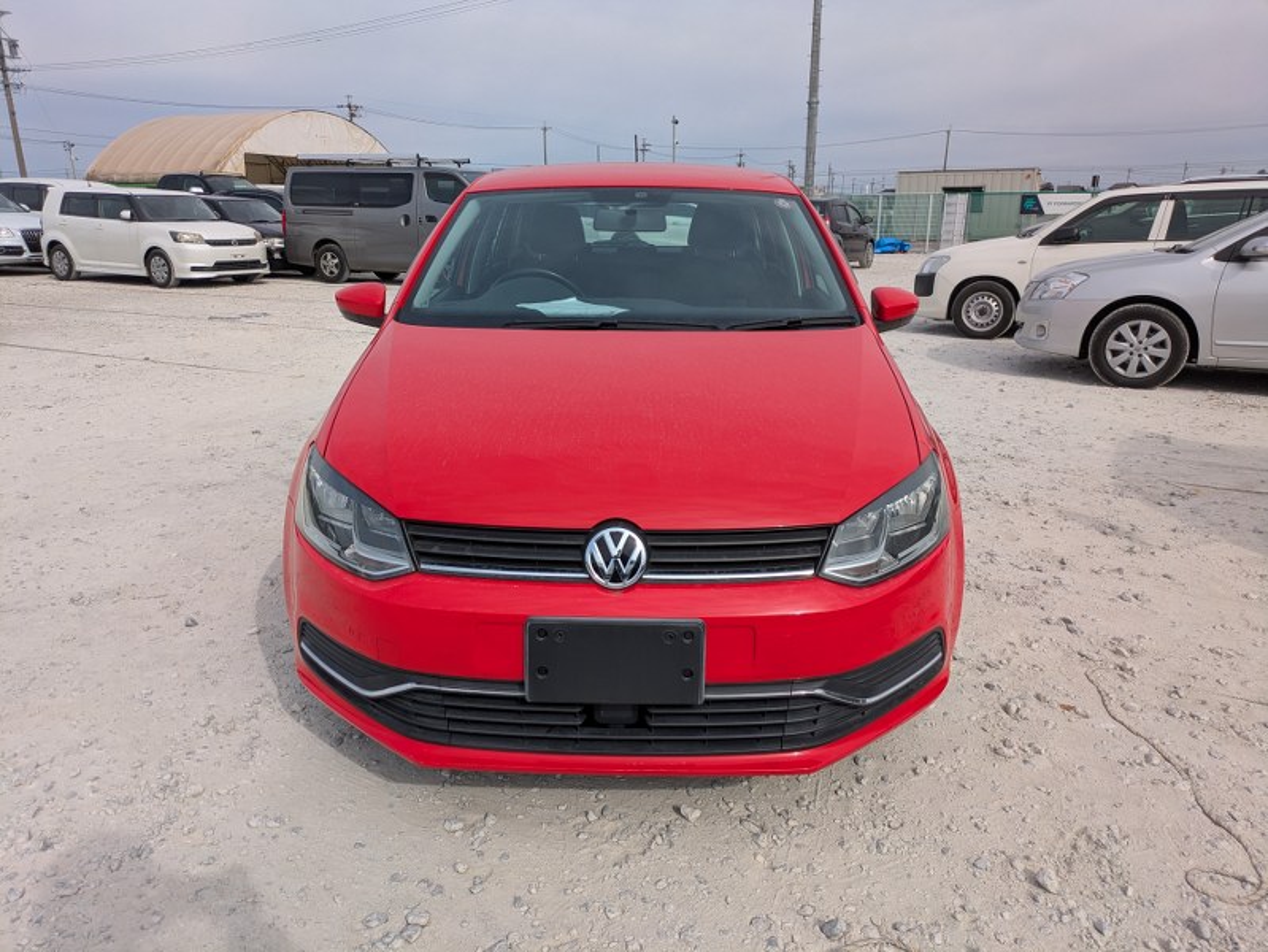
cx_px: 634
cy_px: 476
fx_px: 916
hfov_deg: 69.4
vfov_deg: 54.9
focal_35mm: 25
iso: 49
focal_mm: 5.43
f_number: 1.89
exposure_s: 1/2028
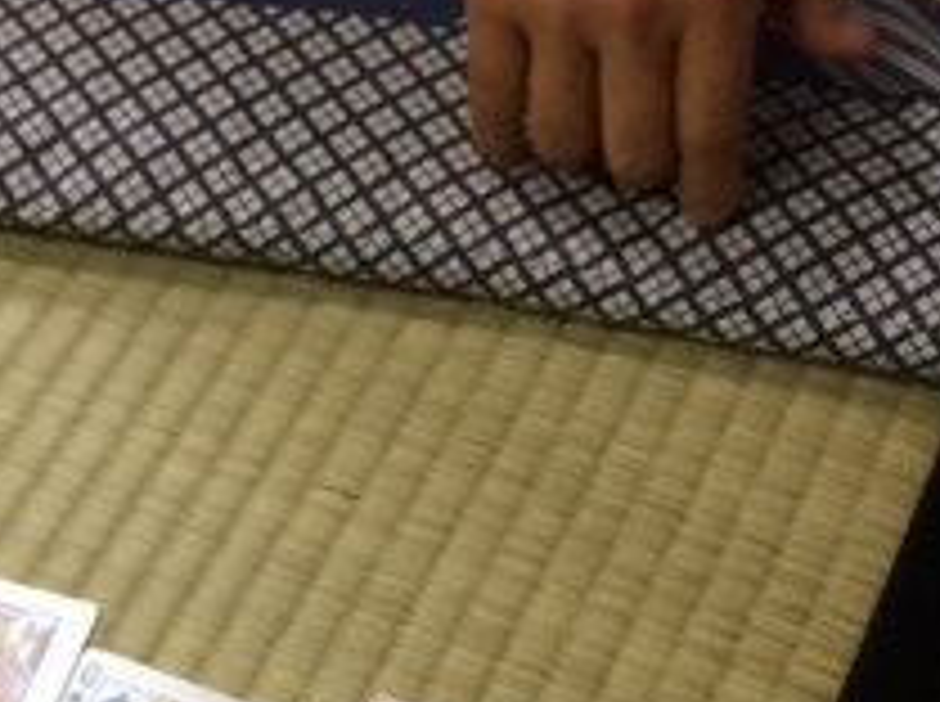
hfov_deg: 21.4
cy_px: 1012
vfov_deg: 15.4
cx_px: 36
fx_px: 2413
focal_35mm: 89
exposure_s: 1/30
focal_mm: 4.15
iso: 80
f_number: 2.2
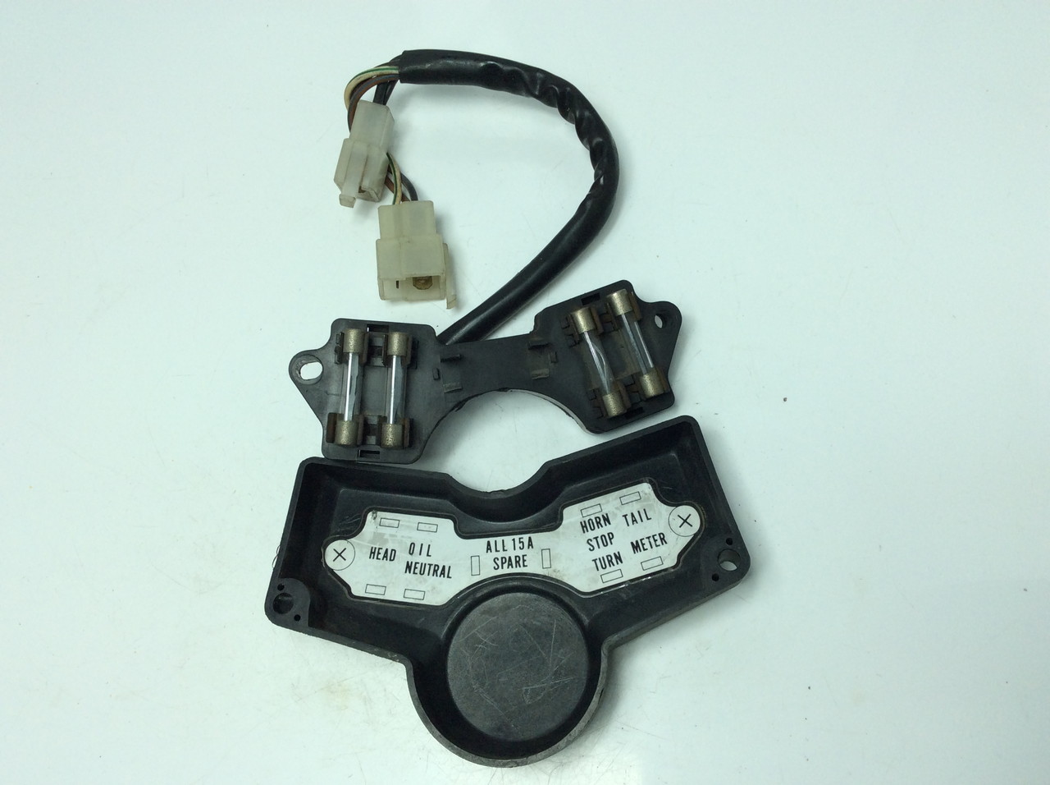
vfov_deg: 44.1
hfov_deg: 56.9
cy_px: 392
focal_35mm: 32
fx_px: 969
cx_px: 525
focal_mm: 3.3
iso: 32
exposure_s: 1/502
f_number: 2.4
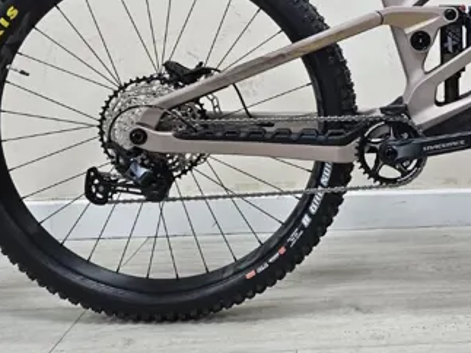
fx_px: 775
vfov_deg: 25.0
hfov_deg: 30.5
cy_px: 51
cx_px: 509
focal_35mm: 57
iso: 160
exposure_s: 1/100
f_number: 1.8
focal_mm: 5.4
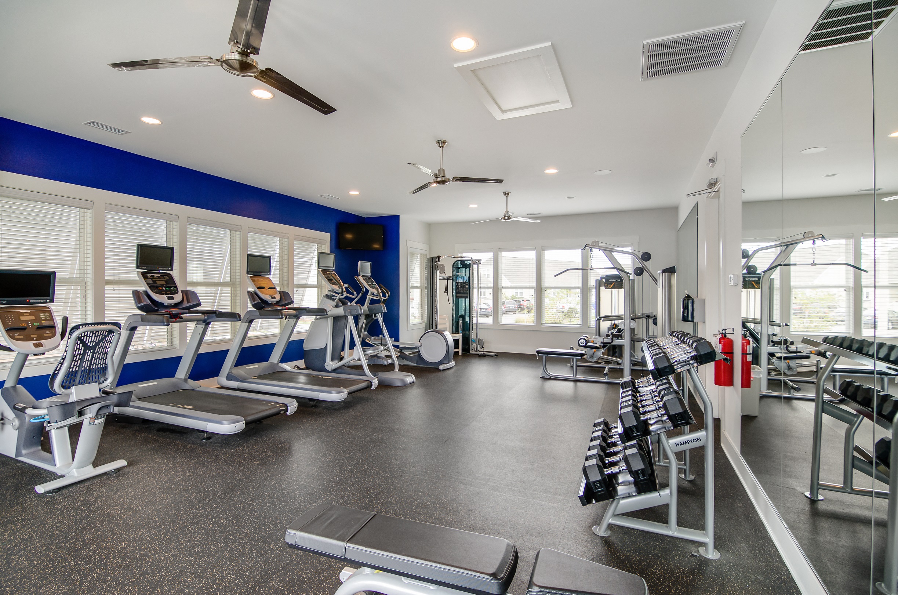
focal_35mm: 16
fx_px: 411
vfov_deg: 71.8
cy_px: 298
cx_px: 449
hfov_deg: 95.1
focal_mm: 11
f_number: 4.5
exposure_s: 1/125
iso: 250
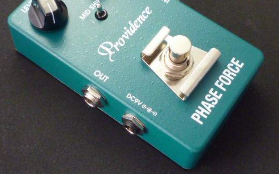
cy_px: 54
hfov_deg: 32.0
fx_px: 487
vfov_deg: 20.2
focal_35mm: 64
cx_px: 139
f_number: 2.8
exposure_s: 1/30
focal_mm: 4.5
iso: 250
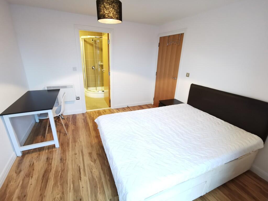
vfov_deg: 74.7
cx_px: 134
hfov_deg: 91.0
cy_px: 100
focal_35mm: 17
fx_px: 132
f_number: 2.2
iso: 1000
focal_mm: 2.26
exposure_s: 1/16.7
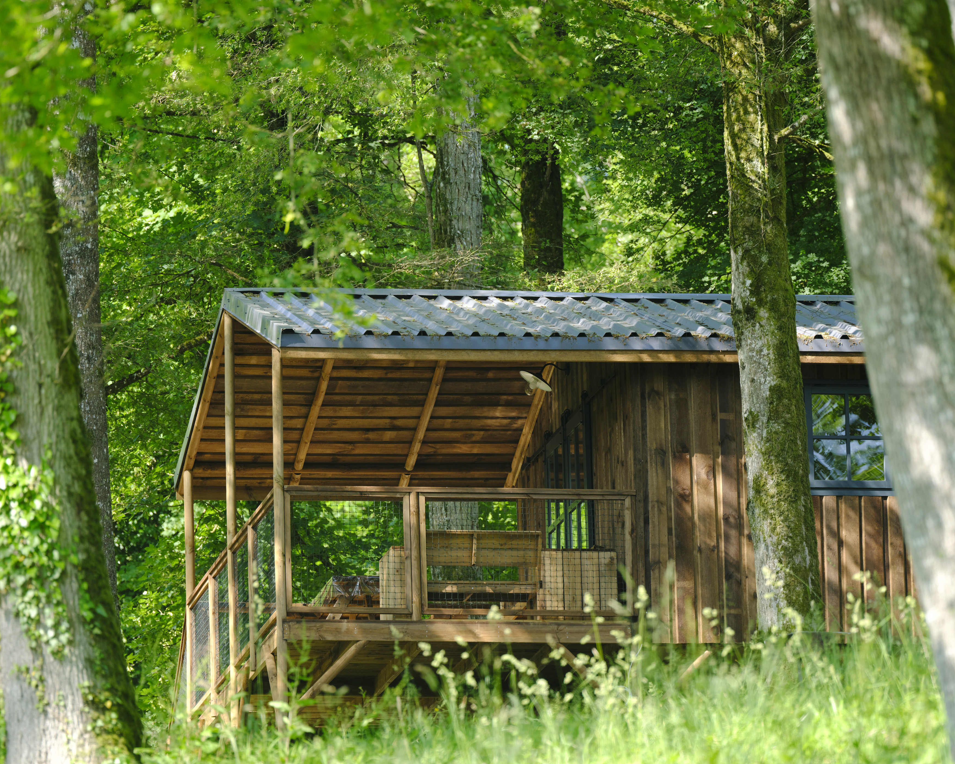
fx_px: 8762
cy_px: 404
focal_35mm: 310
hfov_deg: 6.2
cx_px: 457
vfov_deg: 5.0
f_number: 5.6
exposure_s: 1/240
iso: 500
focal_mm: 350
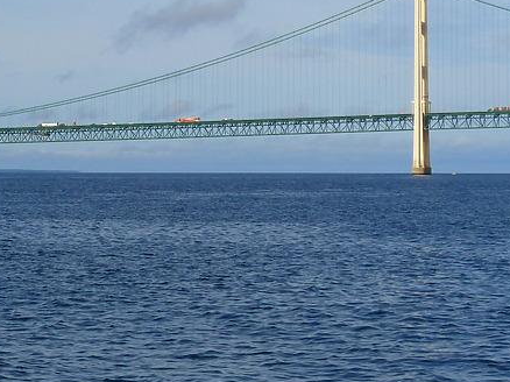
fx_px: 2179
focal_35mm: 148
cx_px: 119
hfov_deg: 13.3
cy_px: 60
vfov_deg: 10.0
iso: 100
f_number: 5
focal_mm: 13
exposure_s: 1/1300
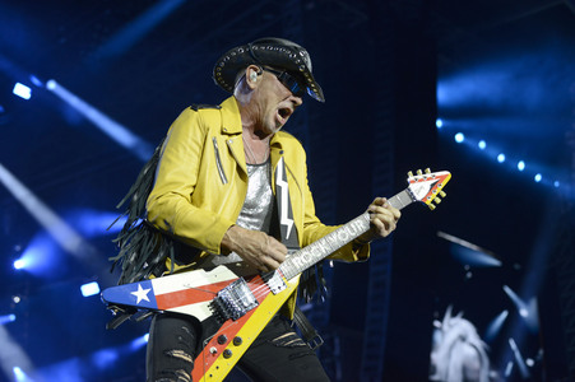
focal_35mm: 70
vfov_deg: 19.4
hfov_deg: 28.9
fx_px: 1117
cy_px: 191
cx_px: 288
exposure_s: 1/640
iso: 1250
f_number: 4
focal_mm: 70
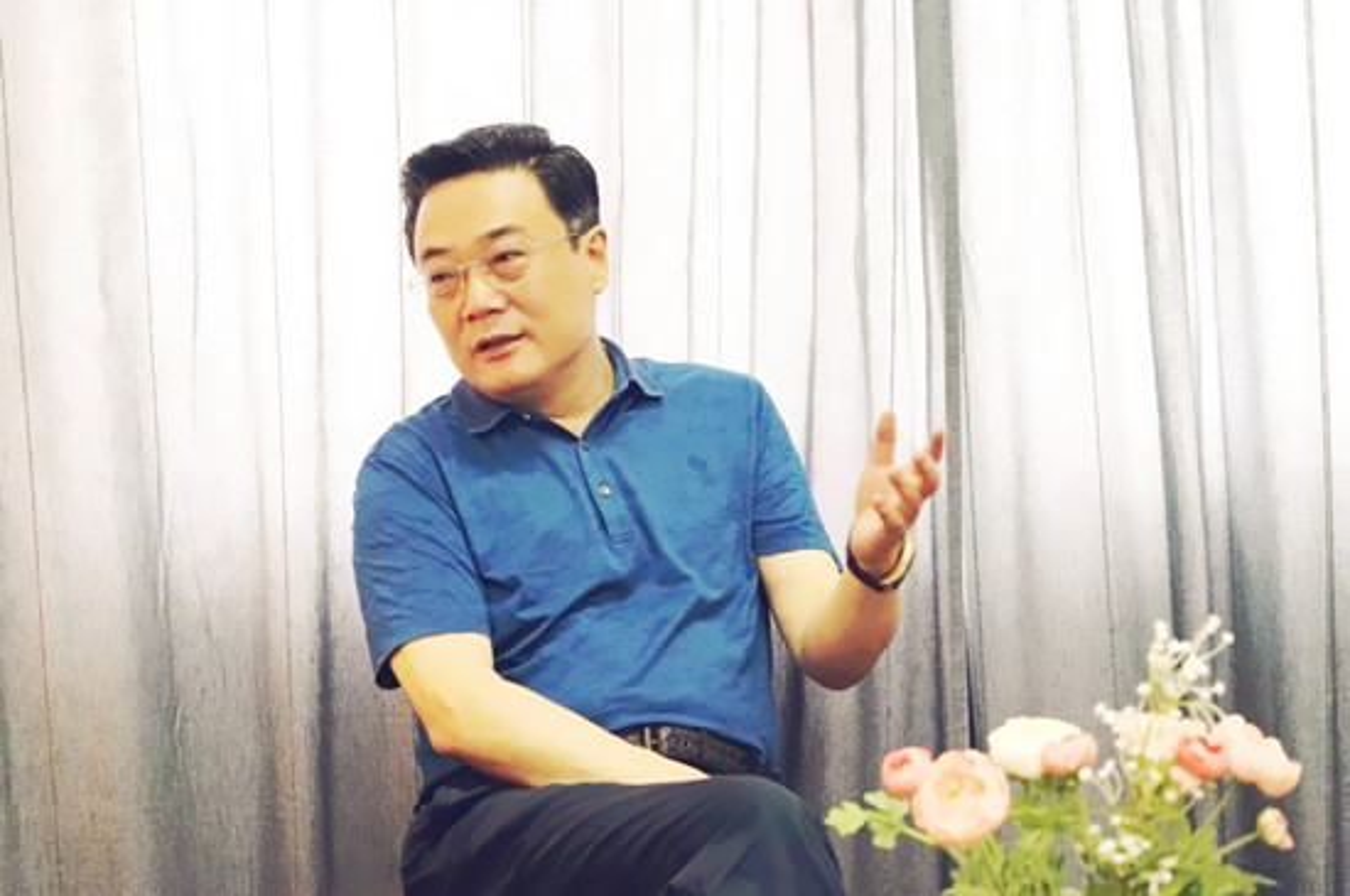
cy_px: 448
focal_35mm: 117
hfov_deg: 17.5
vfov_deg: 11.7
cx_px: 675
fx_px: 4381
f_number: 6.3
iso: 3200
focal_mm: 117
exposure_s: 1/160
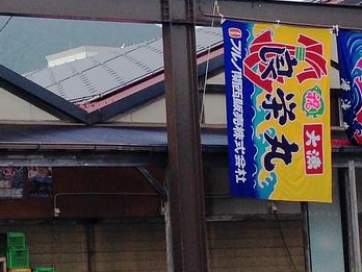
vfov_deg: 15.1
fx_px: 1014
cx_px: -52
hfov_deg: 19.3
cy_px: 21
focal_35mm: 97
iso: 50
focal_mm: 4.12
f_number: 2.4
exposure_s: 1/609
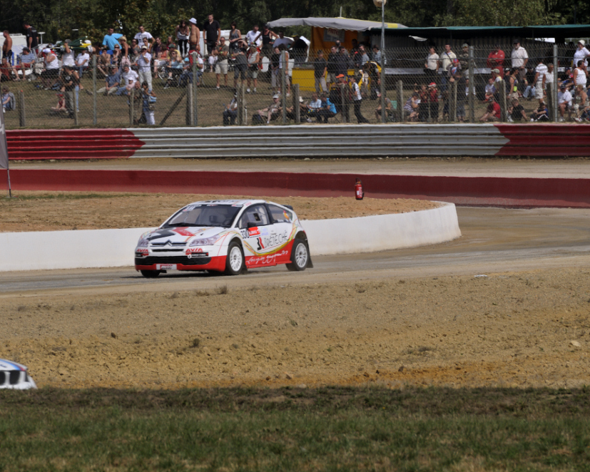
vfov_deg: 3.0
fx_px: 8908
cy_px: 236
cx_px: 268
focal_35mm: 510
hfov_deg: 3.8
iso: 200
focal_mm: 300
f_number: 10
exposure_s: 1/400
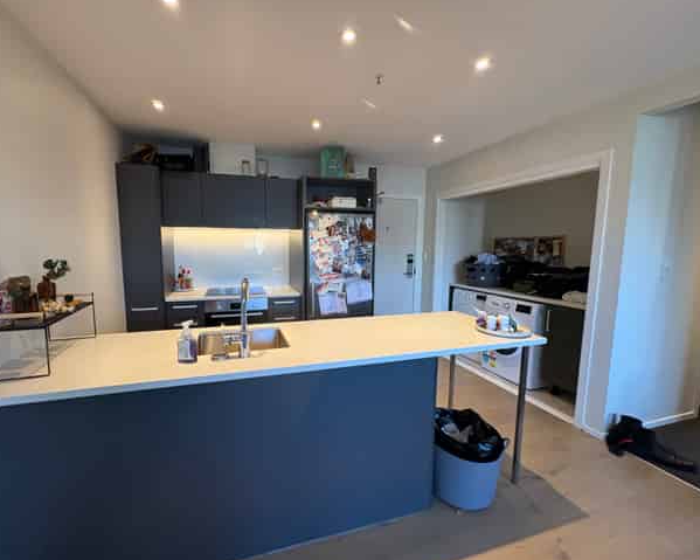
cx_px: 320
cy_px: 281
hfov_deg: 96.6
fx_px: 311
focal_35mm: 15
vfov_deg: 84.0
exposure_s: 1/100
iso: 160
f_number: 2.2
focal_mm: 2.22
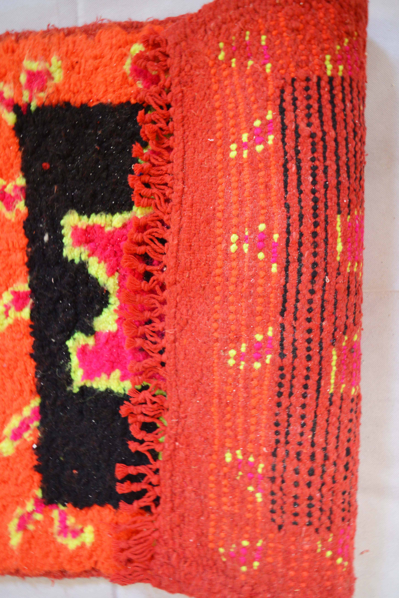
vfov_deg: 60.2
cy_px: 320
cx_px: 223
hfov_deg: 42.3
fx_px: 515
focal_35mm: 31
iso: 900
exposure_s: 1/15
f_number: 3.5
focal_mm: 18
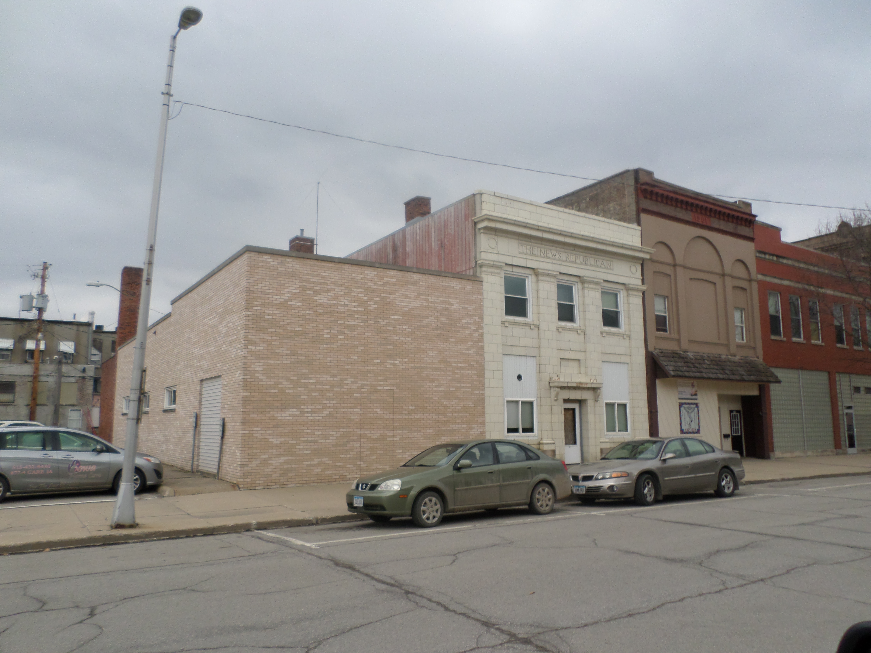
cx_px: 436
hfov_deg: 69.4
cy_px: 326
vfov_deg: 54.9
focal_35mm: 25
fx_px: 629
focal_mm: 4.5
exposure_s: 1/250
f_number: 2.5
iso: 80
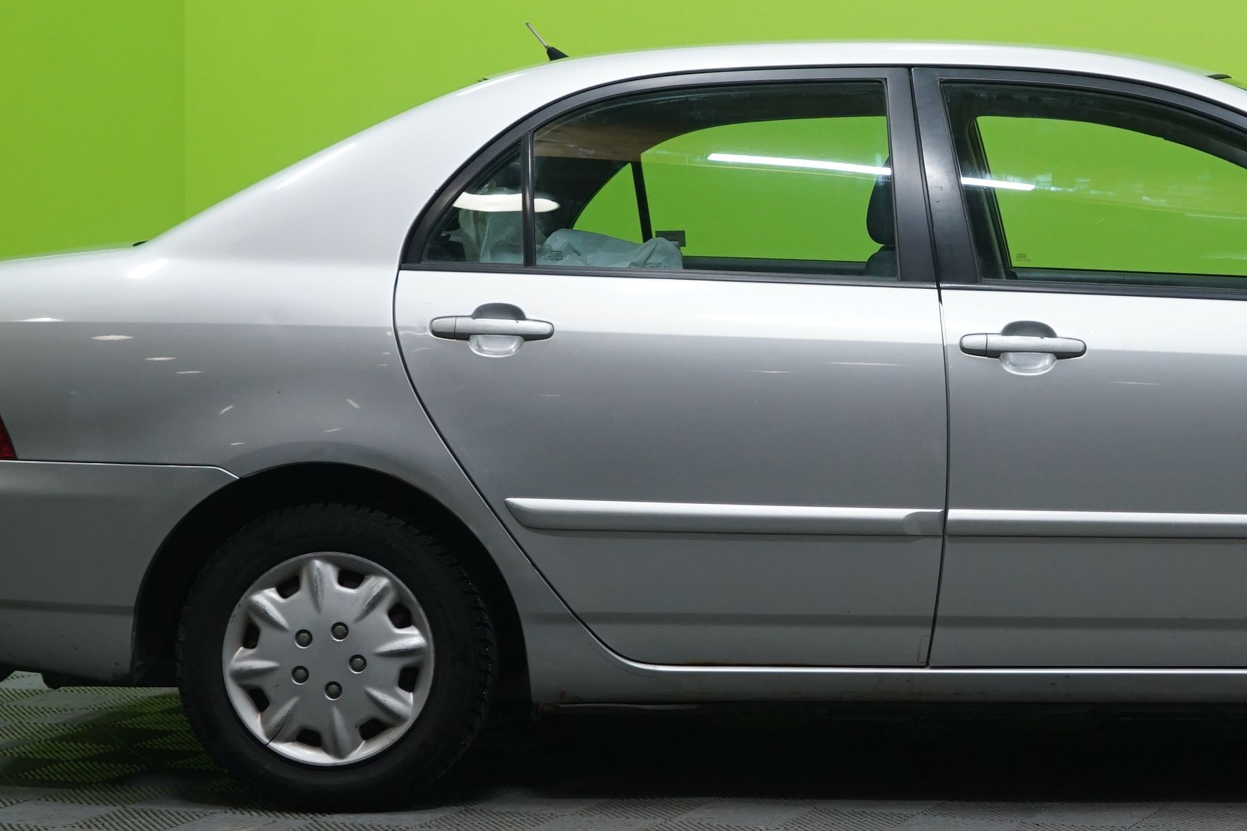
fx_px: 3082
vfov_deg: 15.3
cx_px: 1005
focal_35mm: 89
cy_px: 266
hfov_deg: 22.5
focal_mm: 40
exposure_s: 1/20
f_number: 5
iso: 640
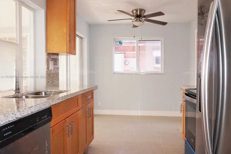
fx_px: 202
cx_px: 116
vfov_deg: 41.6
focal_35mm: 32
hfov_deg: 59.5
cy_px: 77
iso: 2000
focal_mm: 21
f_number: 13
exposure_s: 1/125
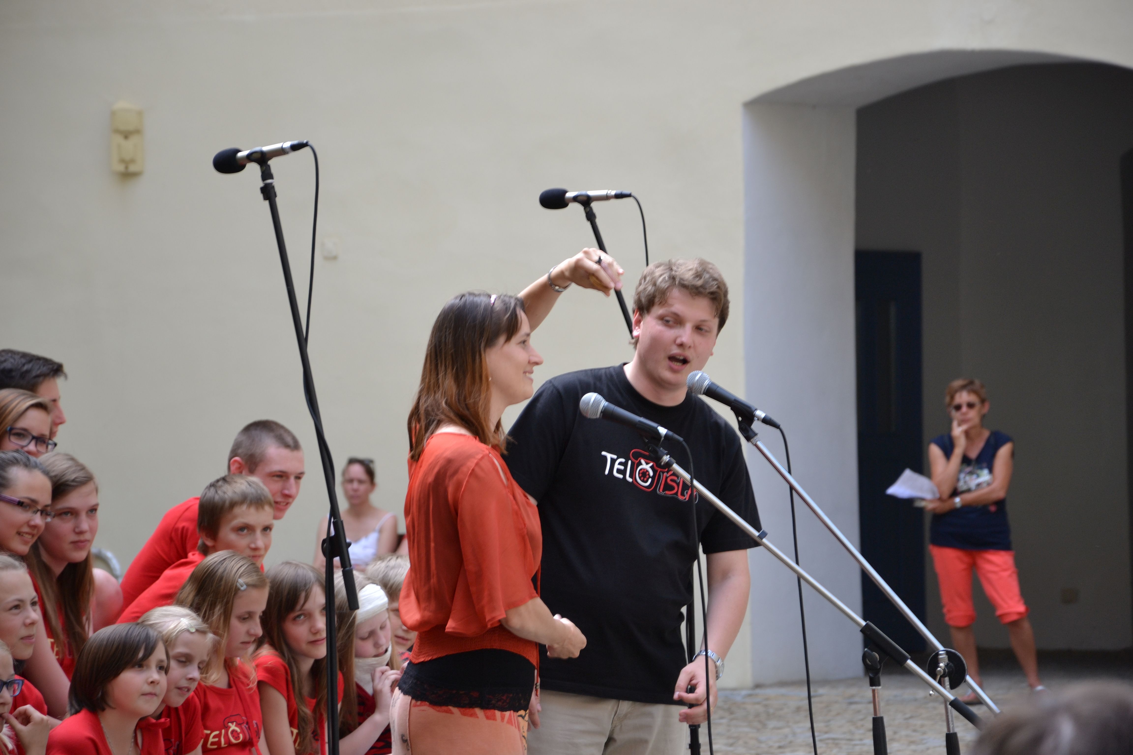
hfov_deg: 13.0
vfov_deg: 8.7
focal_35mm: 158
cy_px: 378
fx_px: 4956
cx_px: 566
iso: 180
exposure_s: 1/125
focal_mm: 105
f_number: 5.6
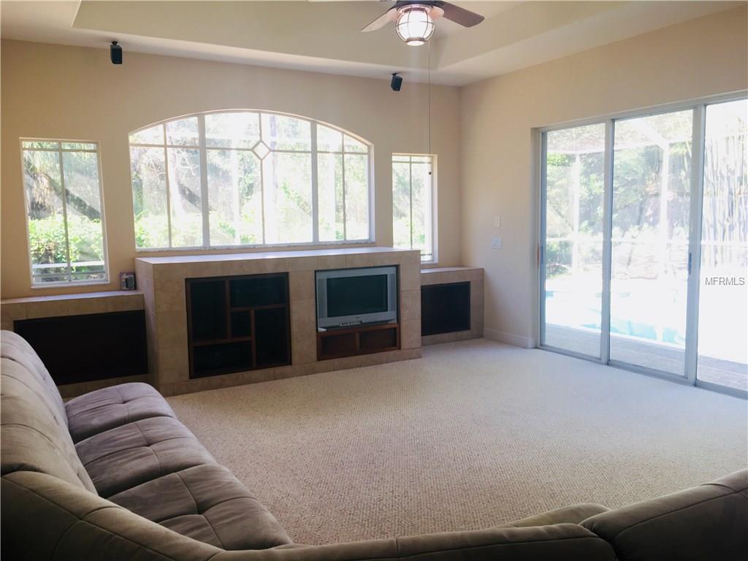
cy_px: 280
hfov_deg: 61.7
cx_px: 374
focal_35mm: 29
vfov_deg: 48.2
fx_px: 627
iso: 25
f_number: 2.2
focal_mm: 4.15
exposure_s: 1/40
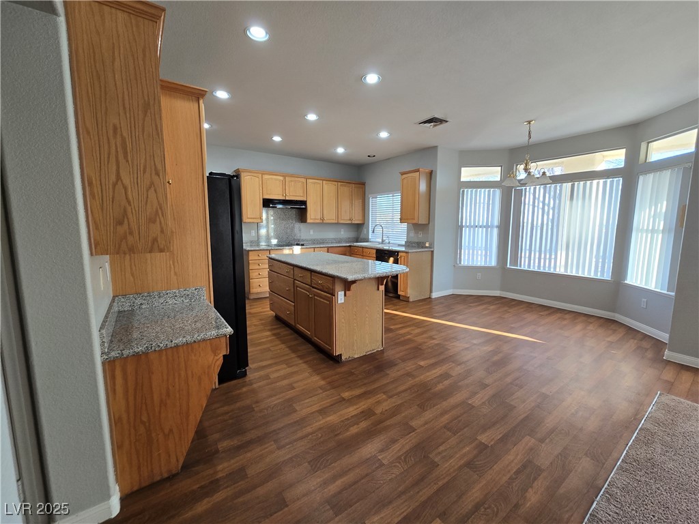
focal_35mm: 13
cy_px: 262
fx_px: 263
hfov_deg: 106.2
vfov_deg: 89.9
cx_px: 350
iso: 125
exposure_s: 1/60
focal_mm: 2.2
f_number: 2.2
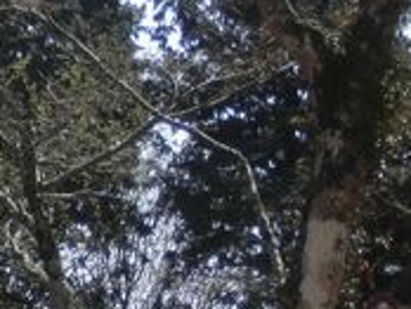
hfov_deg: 8.7
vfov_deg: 6.4
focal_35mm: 225
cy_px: 620
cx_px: -57
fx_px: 2675
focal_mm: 8.9
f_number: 4
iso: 80
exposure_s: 1/500
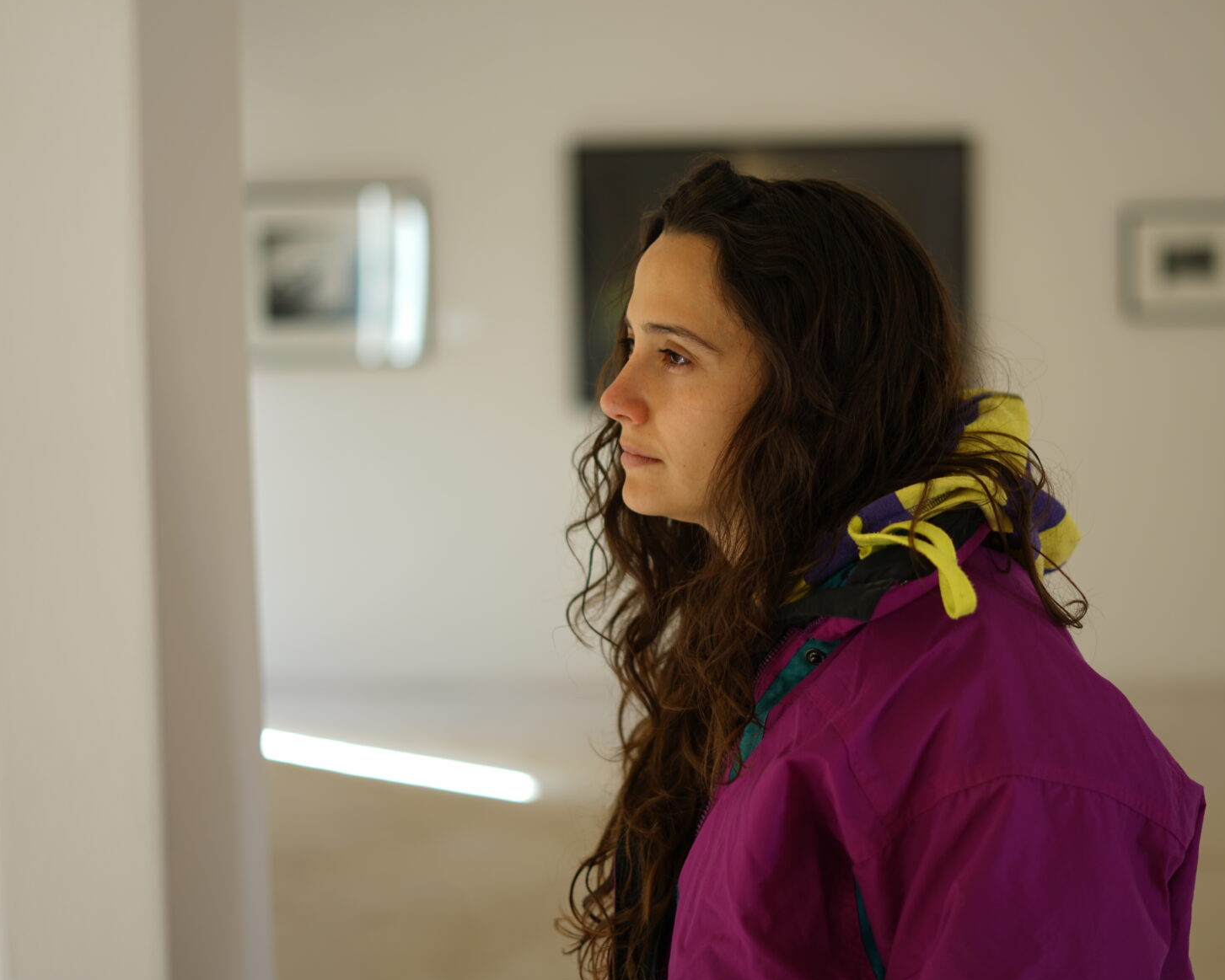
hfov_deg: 30.4
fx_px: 2248
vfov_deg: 24.6
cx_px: 724
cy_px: 450
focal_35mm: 62
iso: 80
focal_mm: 50
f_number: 1.8
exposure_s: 1/60
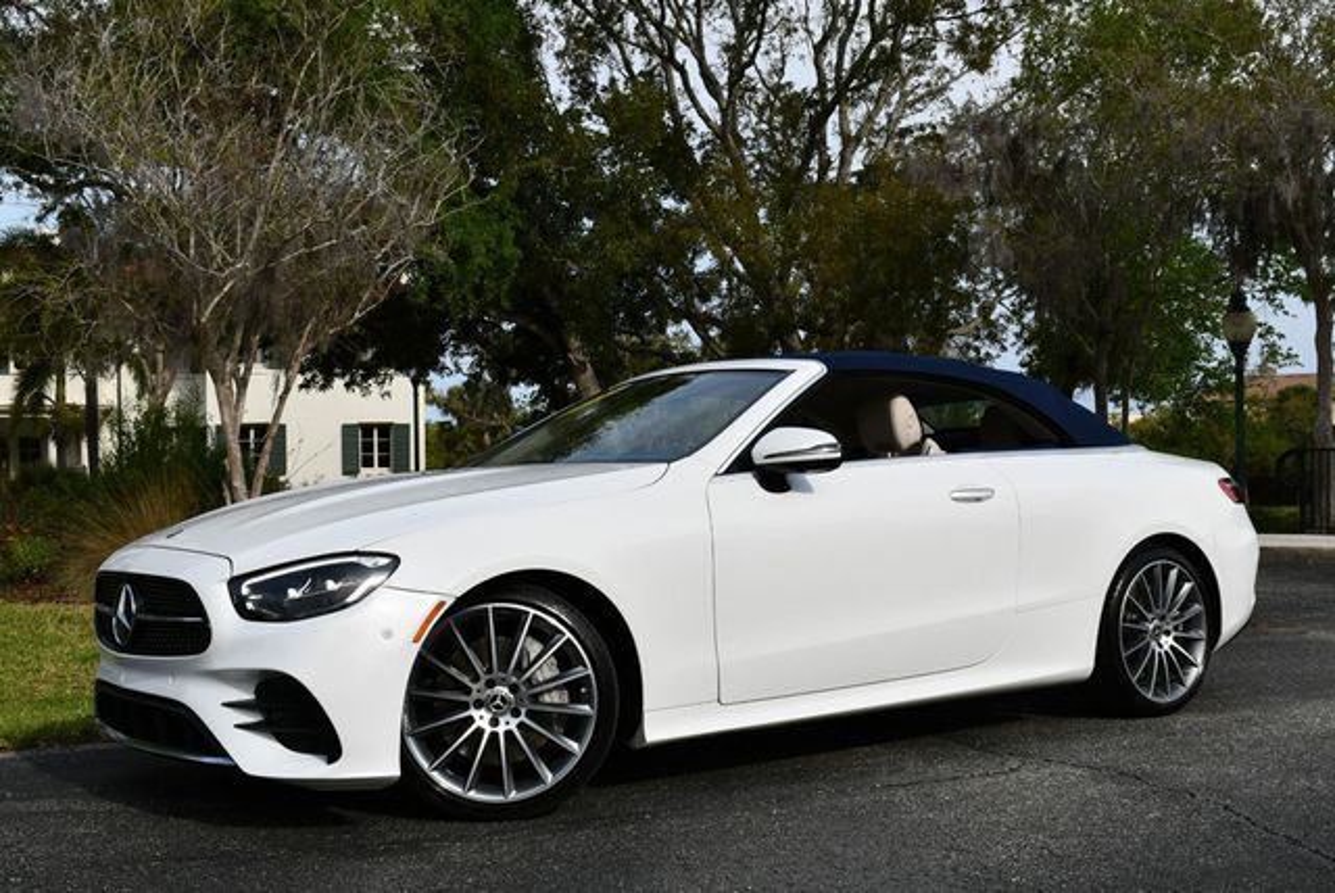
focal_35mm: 44
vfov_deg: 30.6
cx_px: 668
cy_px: 446
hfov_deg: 44.5
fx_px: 1633
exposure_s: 1/320
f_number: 9
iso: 100
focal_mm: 22
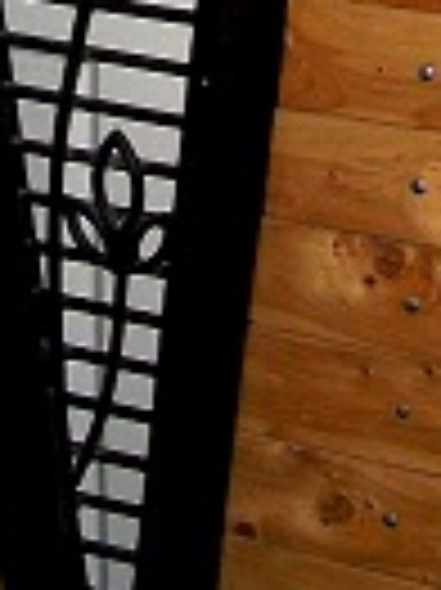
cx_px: 227
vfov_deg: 13.0
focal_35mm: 143
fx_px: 2433
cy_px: -320
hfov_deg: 10.4
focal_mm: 6.1
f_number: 2.7
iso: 160
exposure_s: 1/60
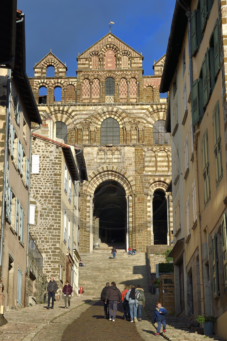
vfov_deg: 25.4
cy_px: 170
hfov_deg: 17.1
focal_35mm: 80
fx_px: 757
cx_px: 114
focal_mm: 80
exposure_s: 1/250
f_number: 11
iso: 200
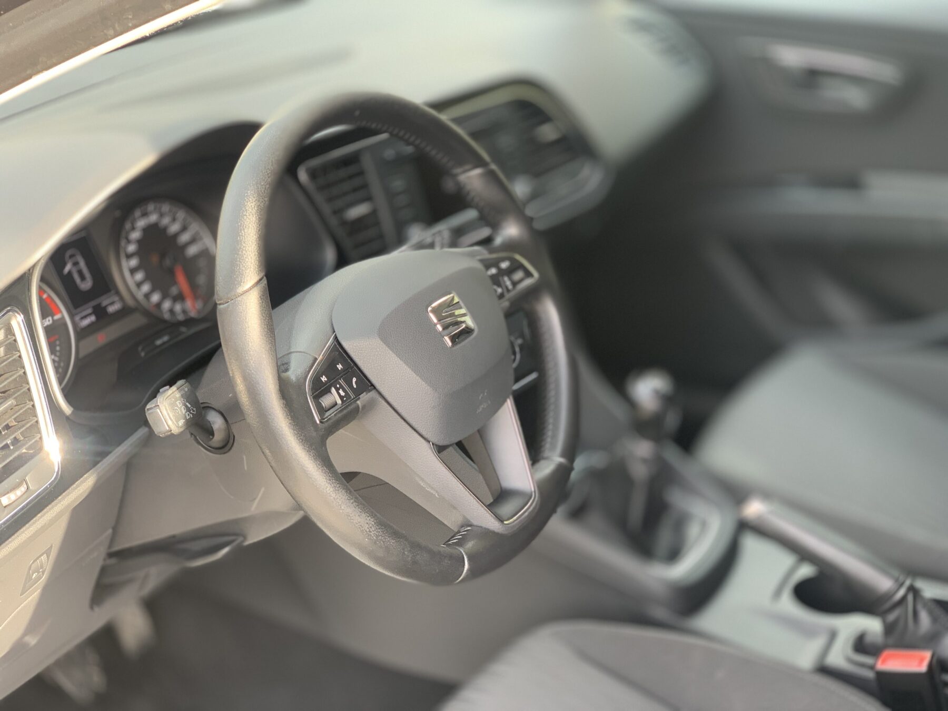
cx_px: 474
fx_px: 1424
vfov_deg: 28.0
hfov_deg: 36.8
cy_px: 356
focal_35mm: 52
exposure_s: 1/122
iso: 100
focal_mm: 6
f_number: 2.4
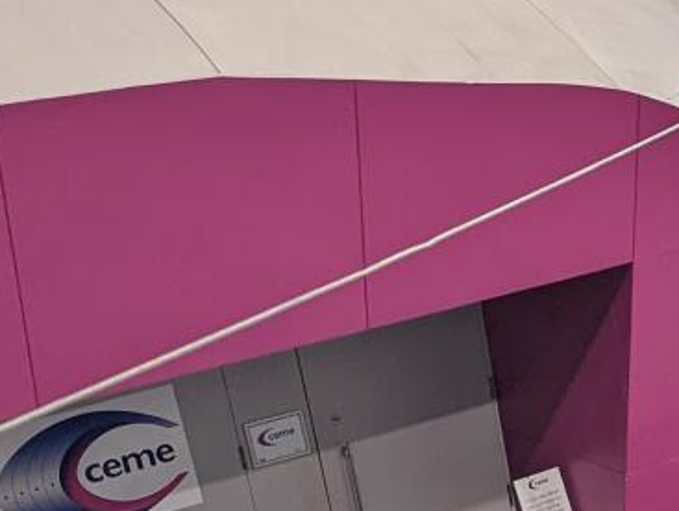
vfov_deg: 12.4
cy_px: 891
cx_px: 1143
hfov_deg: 15.8
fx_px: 2160
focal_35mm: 110
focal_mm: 6.81
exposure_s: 1/58.5
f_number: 1.85
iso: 40
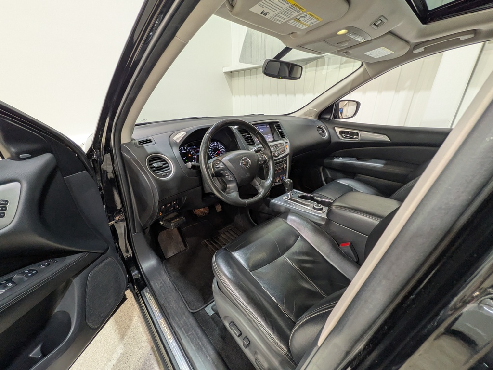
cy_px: 185
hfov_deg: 102.1
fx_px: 199
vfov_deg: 85.7
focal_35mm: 14
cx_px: 246
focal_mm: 1.83
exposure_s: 1/25
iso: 71
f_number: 2.2
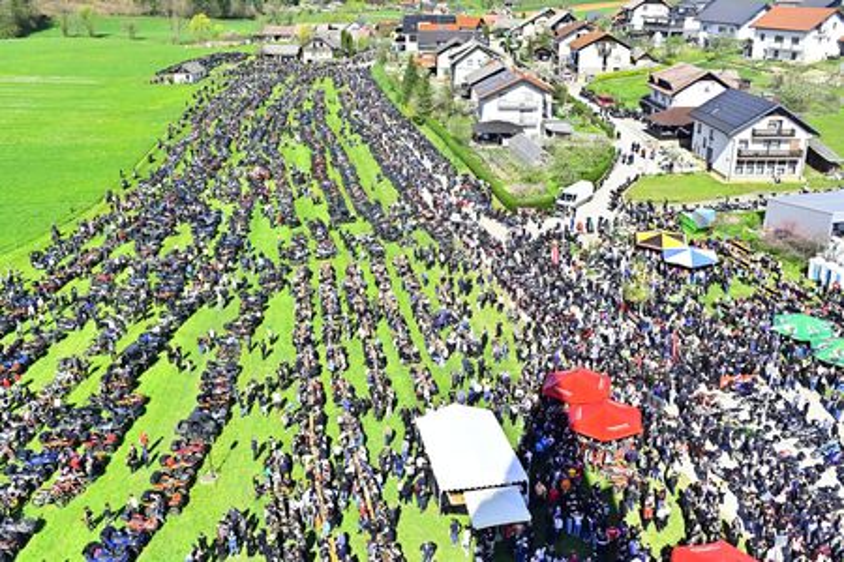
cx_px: 422
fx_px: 820
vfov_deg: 37.9
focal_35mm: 35
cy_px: 281
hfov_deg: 54.4
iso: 1600
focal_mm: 35
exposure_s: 1/8000
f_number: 7.1
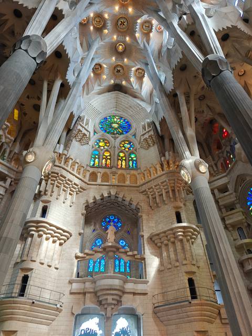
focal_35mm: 23
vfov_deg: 73.9
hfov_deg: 58.9
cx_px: 126
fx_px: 223
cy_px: 168
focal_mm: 6.06
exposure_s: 1/100
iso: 640
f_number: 1.69
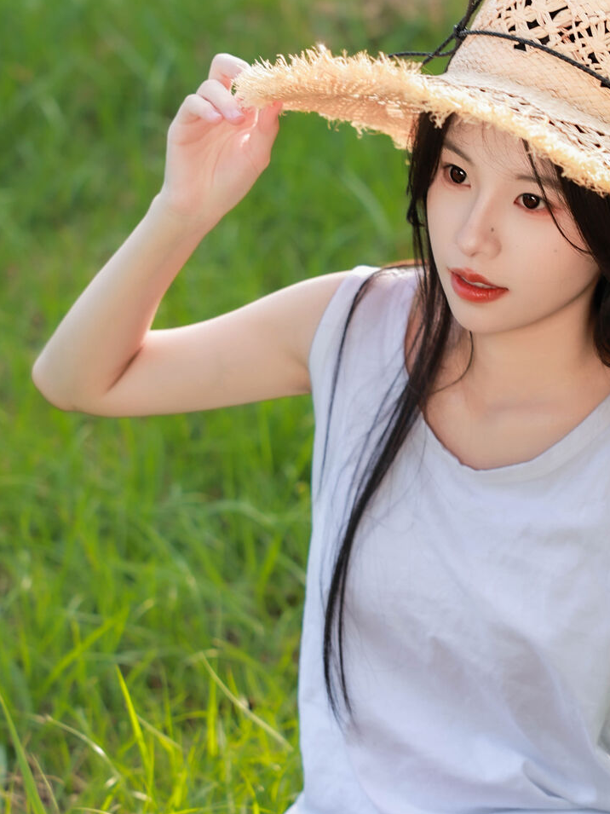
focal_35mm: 125
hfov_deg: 11.8
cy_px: 444
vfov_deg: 15.8
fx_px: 2938
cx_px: 394
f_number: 2.8
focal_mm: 70
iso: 125
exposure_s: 1/320
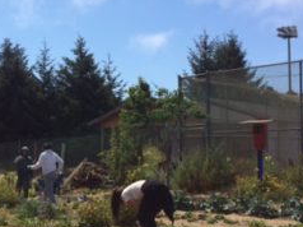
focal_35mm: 61
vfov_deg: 24.0
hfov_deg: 31.3
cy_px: 113
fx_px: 533
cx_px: 87
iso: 32
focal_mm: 4.15
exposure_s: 1/3165
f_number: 2.2
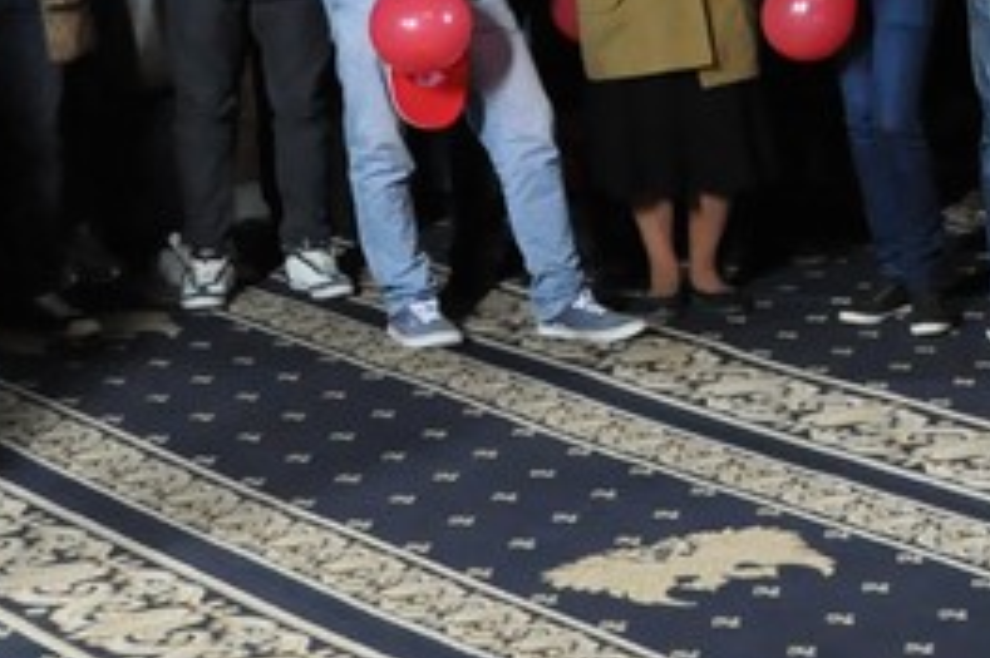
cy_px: 81
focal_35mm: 123
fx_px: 3380
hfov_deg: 14.9
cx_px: 1660
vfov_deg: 11.1
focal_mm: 18
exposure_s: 1/60
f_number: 5
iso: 1600
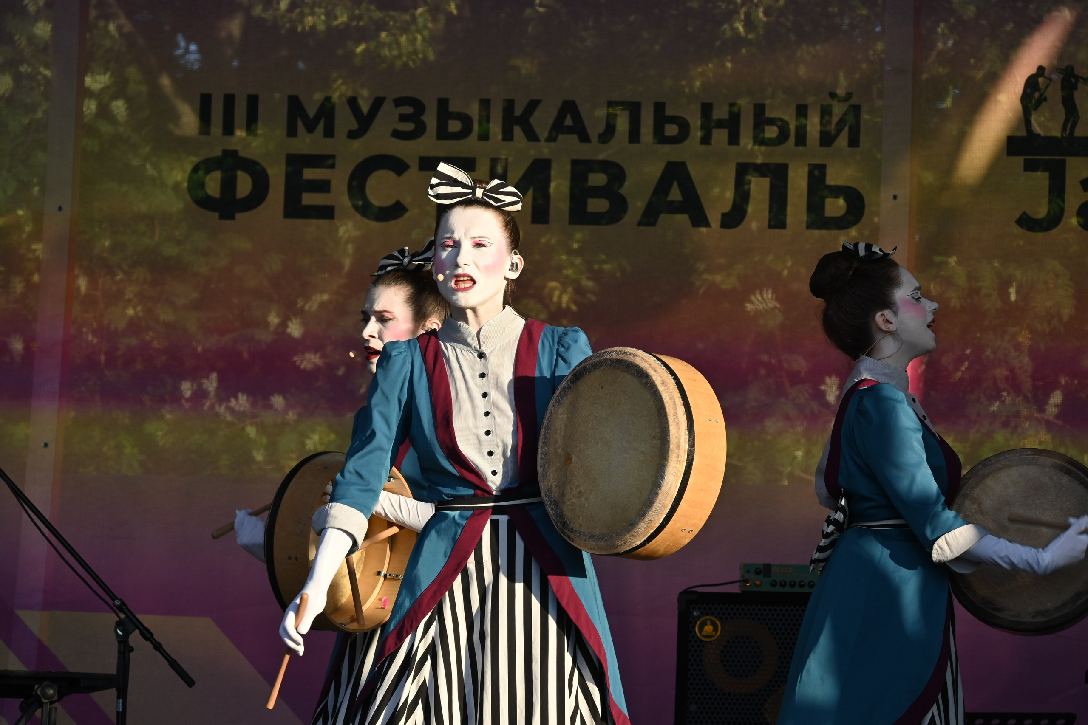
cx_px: 544
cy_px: 362
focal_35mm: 202
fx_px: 6120
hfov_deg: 10.2
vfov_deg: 6.8
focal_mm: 135
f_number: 8
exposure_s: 1/400
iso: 250
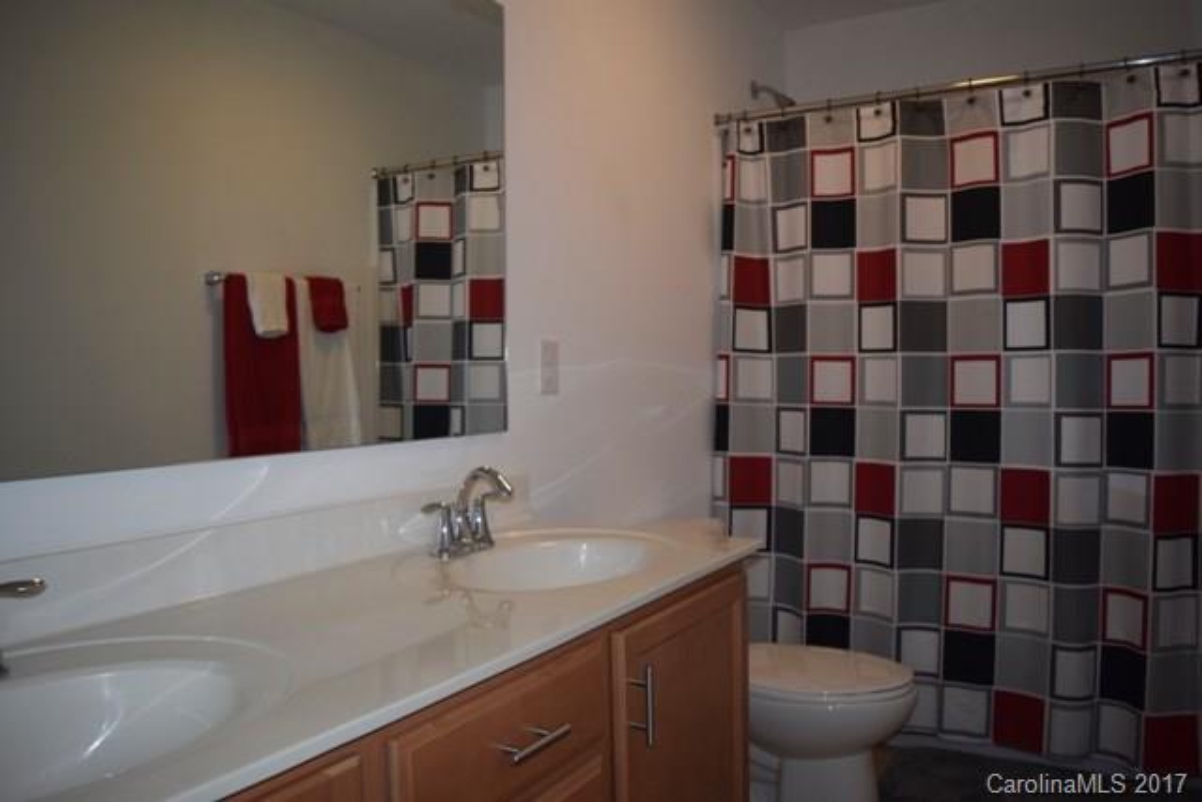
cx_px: 601
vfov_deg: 48.0
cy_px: 401
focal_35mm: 27
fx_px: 902
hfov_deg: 67.4
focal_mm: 18
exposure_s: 1/60
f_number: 3.5
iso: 900
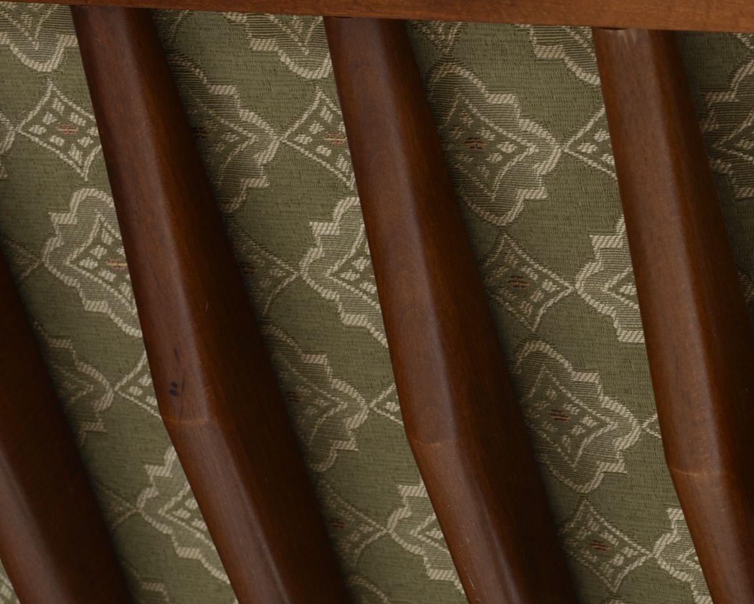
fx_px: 4396
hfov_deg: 9.8
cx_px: 677
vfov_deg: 7.8
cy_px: 185
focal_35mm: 197
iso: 160
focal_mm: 66
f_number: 7.1
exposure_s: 1/80
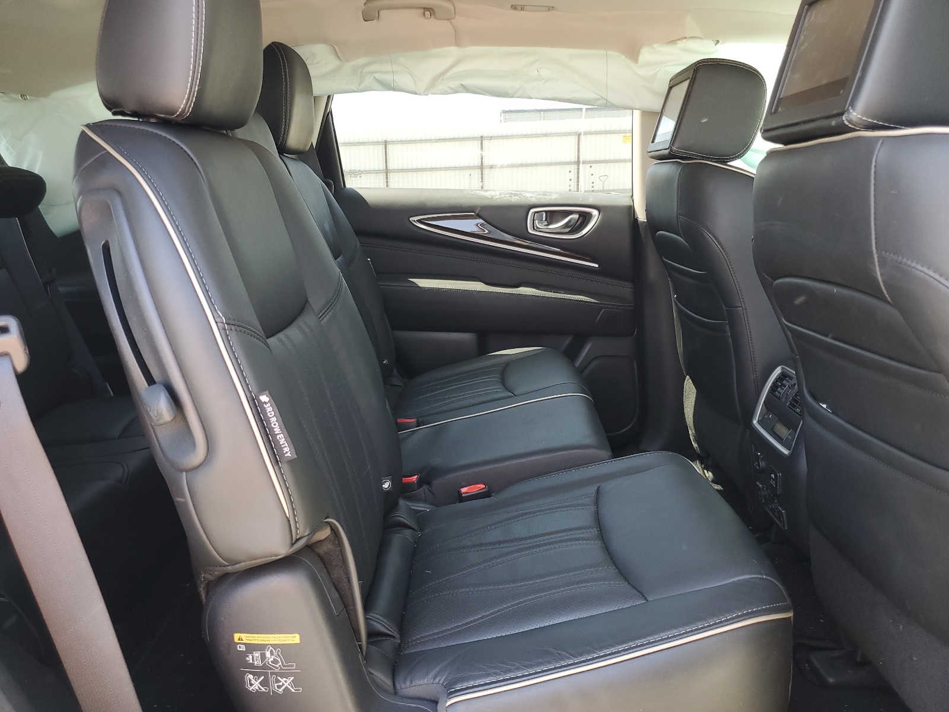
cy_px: 356
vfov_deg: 53.1
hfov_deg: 67.3
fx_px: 713
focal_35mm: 26
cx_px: 474
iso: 57
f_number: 1.5
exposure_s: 1/120
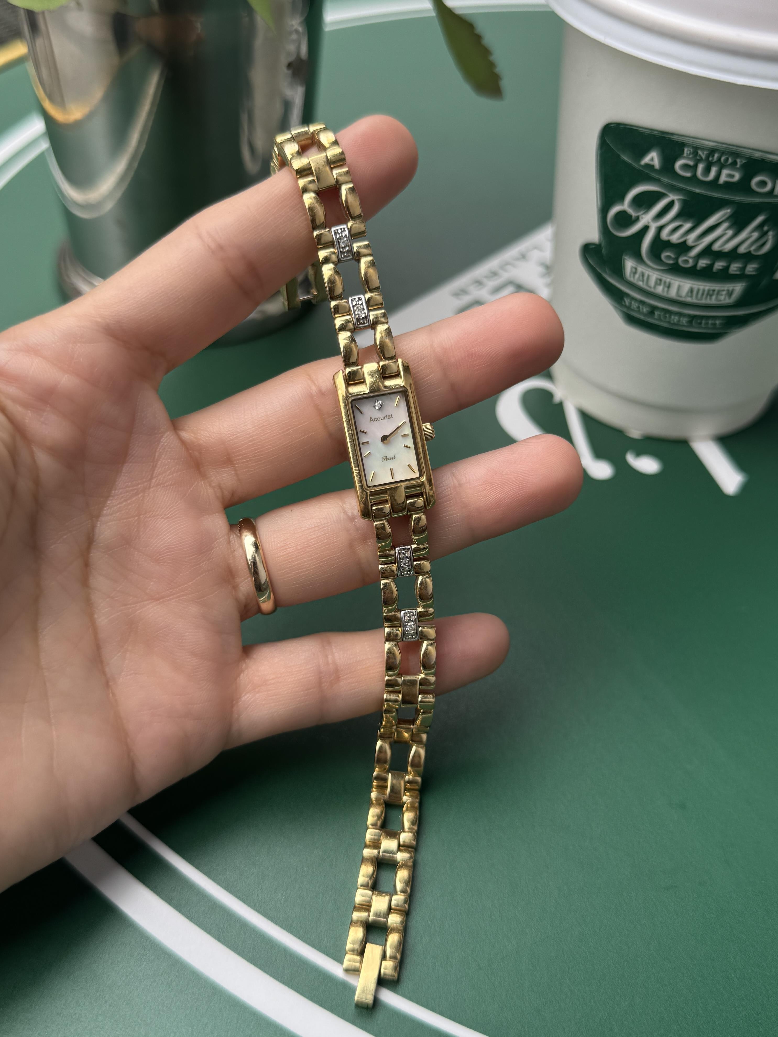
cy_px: 518
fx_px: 719
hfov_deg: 56.8
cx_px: 389
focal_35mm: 24
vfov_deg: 71.6
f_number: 1.78
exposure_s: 1/1215
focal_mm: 6.76
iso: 80
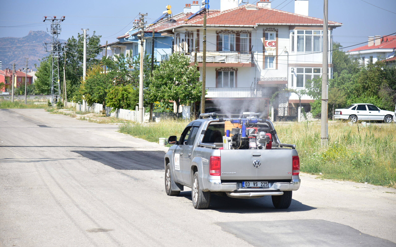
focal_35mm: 100
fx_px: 1079
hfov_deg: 20.8
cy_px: 125
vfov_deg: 13.1
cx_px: 198
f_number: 4
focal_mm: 98
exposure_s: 1/4000
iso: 640
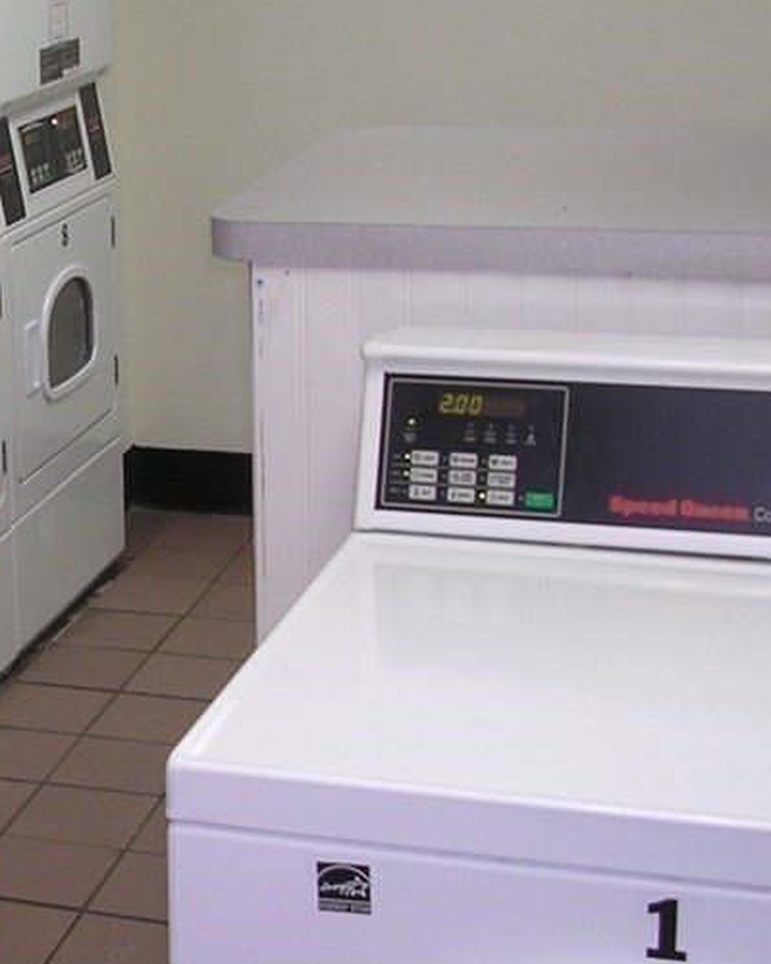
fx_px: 2168
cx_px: -143
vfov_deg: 25.0
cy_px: 391
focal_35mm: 76
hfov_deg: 19.1
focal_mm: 5.8
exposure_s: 1/30
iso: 100
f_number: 2.8
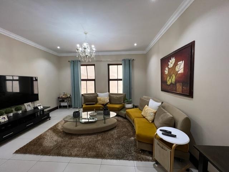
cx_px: 114
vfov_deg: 89.9
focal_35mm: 13
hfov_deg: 106.2
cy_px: 86
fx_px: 86
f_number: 1.8
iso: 250
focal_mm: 1.57
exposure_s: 1/67
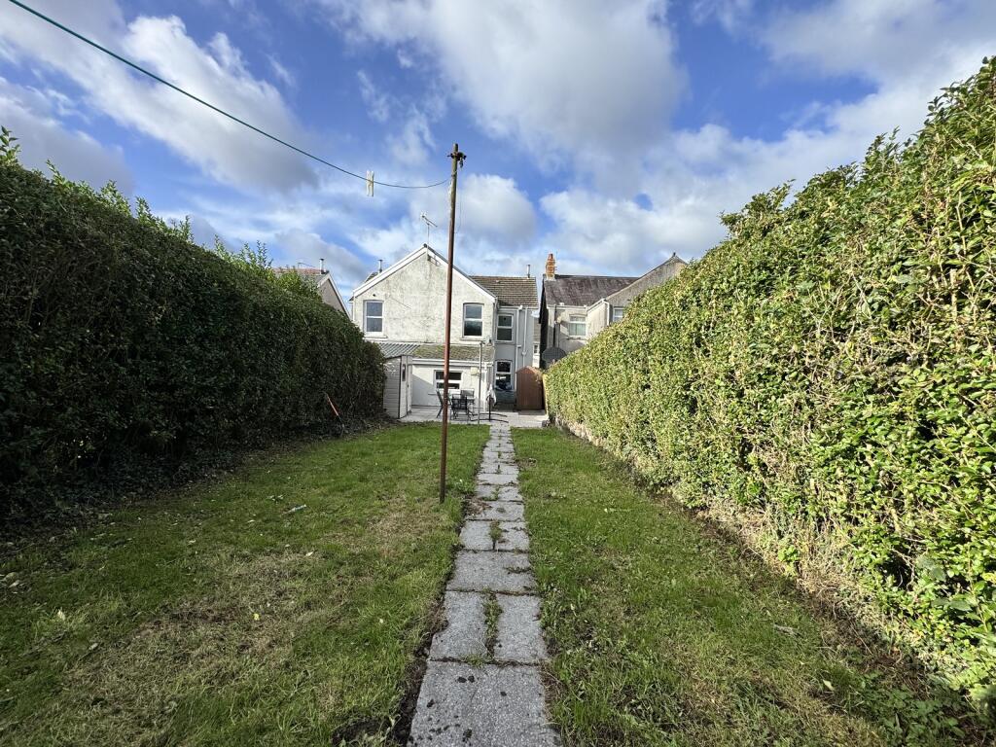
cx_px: 498
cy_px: 374
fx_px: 403
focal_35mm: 14
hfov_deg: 102.1
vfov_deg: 85.7
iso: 40
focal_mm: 2.22
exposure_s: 1/1236
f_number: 2.2
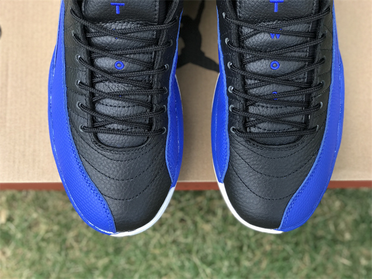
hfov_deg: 33.8
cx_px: 186
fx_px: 613
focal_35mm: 57
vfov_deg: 25.7
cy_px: 140
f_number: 2.8
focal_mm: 6.6
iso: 32
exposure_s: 1/100
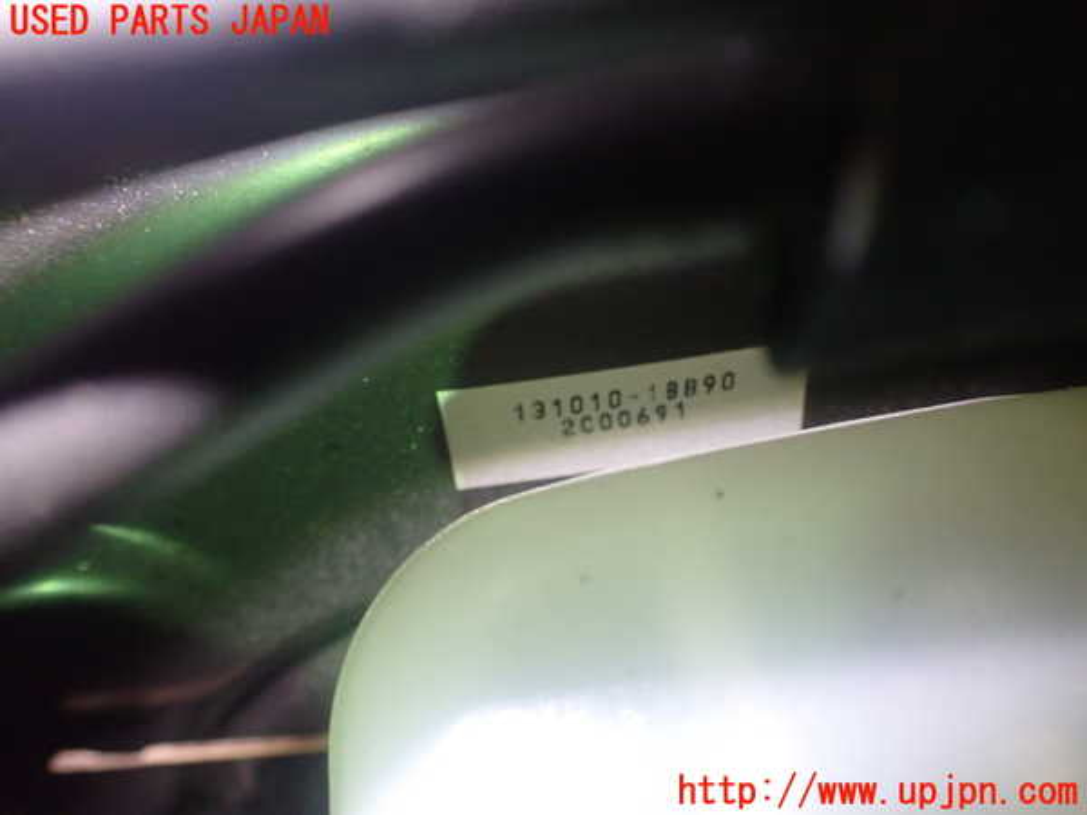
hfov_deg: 60.0
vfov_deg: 46.8
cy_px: 408
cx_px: 544
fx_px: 942
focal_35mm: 30
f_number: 2.3
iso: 800
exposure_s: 1/40
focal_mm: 5.4
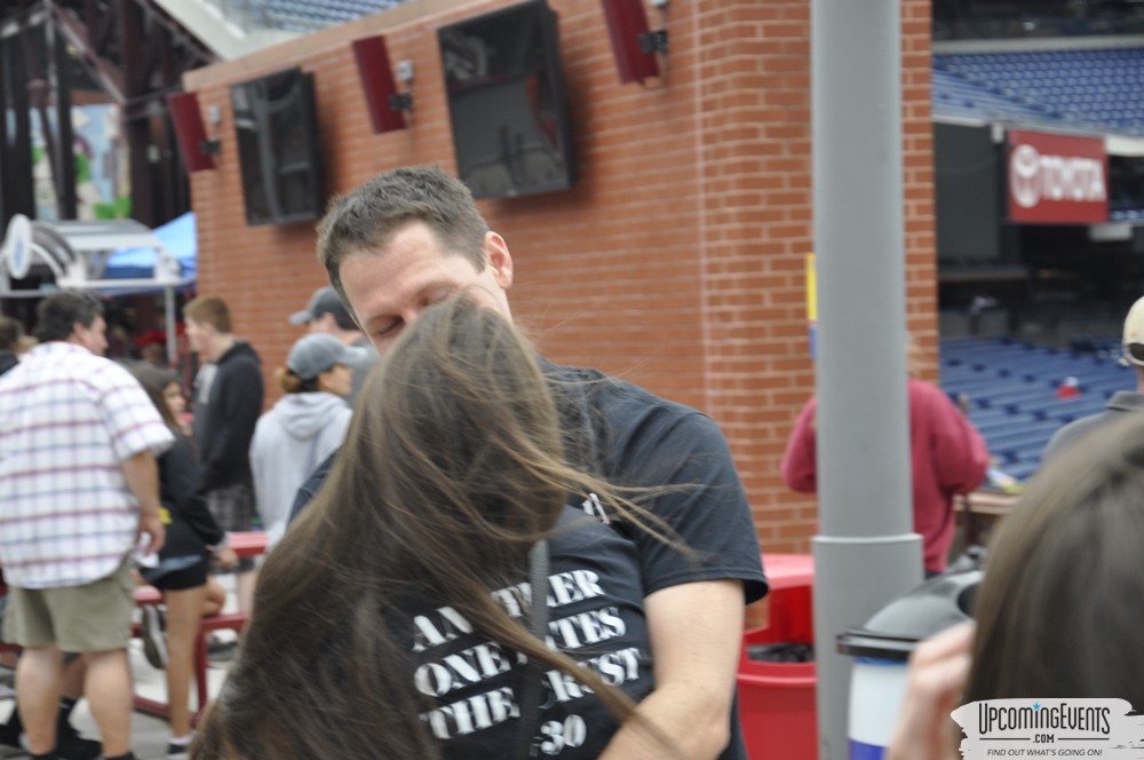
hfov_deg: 20.6
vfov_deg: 13.8
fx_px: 3142
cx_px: 572
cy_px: 380
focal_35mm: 99
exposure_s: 1/100
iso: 400
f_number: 5.3
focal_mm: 66
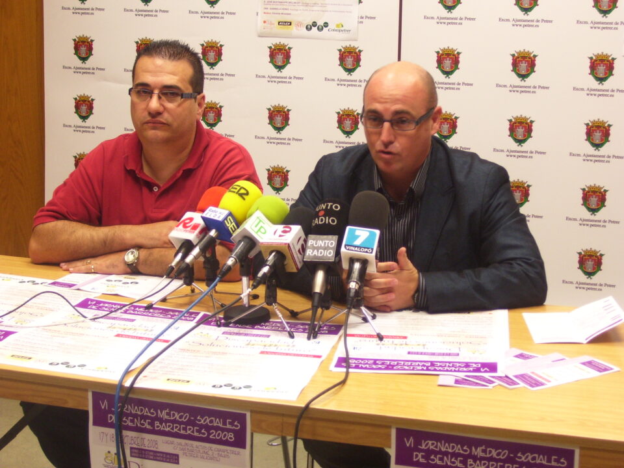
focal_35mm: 70
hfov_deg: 27.8
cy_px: 234
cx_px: 312
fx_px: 1262
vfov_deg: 21.0
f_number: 4
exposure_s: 1/20
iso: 160
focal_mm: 11.6
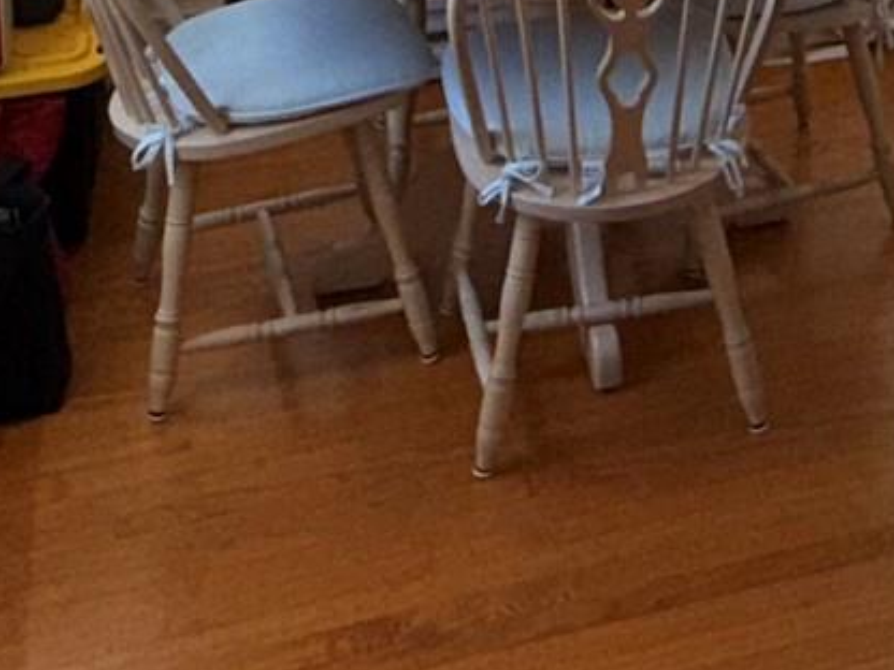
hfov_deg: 27.3
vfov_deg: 18.5
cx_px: 780
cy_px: -378
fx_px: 1782
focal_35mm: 69
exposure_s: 1/122
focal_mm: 2.22
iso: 64
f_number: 2.2
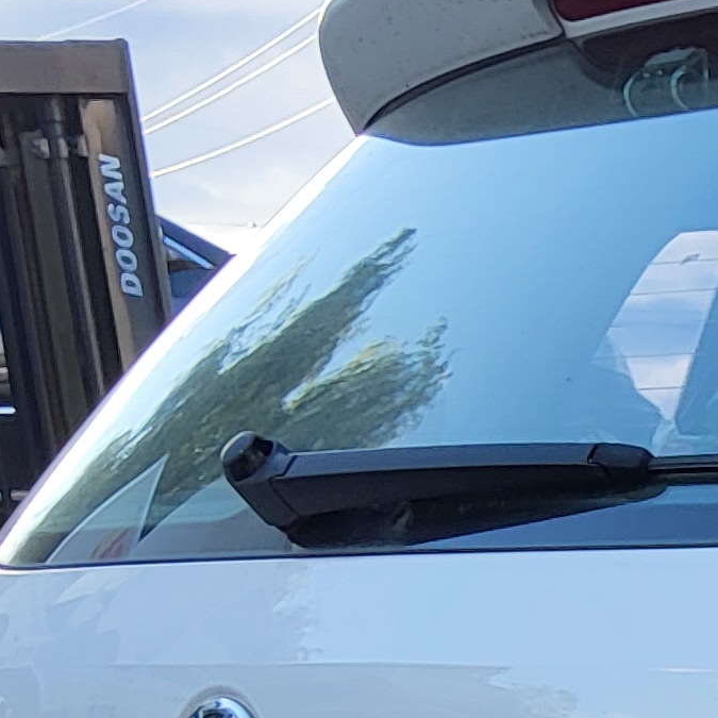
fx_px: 3262
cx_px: 1711
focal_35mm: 139
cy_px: 1105
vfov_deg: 11.9
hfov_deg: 10.7
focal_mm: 3.98
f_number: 1.8
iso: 12
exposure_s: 1/127
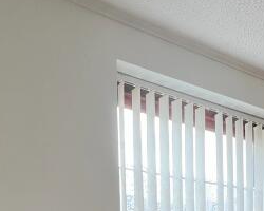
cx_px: 245
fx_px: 406
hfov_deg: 33.8
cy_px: 307
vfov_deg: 23.8
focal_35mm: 52
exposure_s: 1/181
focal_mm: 1.57
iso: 32
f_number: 1.8
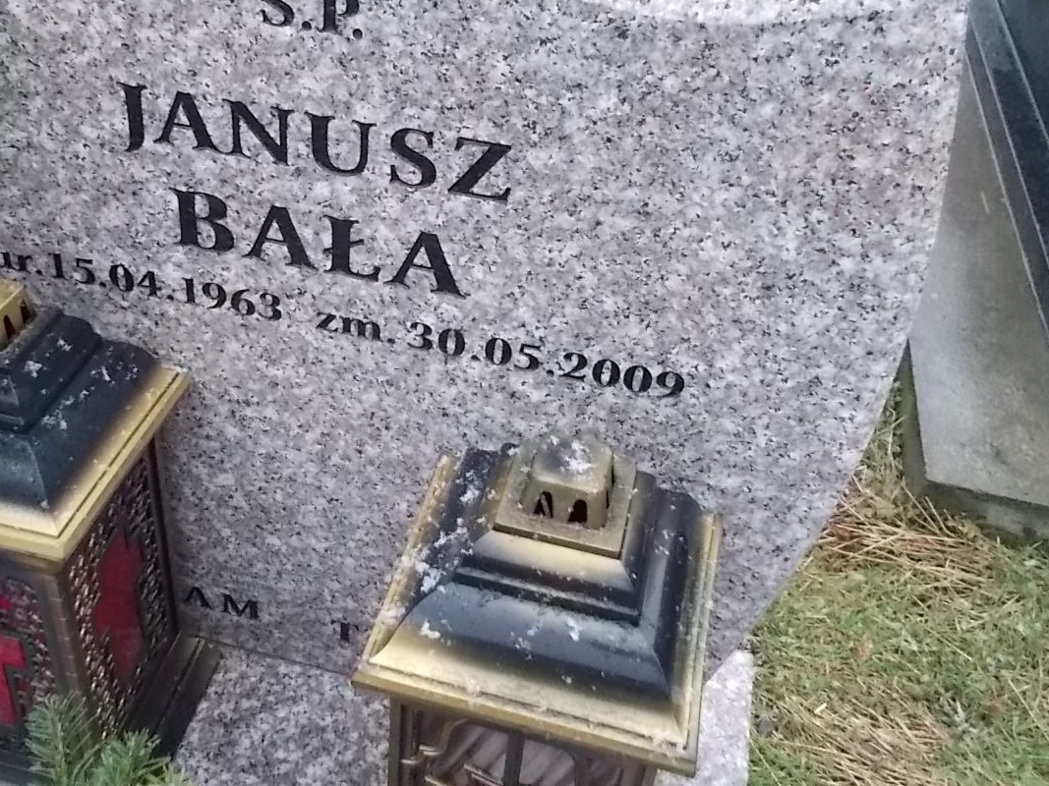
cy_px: 314
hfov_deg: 47.6
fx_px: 1182
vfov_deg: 36.7
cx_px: 427
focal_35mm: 39
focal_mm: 4.6
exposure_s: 1/60
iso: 400
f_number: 3.2
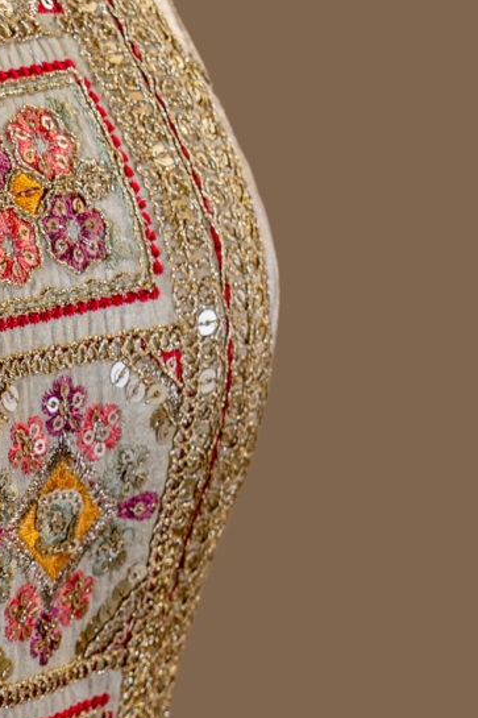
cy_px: 292
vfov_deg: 7.1
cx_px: -248
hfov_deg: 4.7
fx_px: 5759
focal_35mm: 289
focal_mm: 82
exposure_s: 1/200
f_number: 7.1
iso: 100
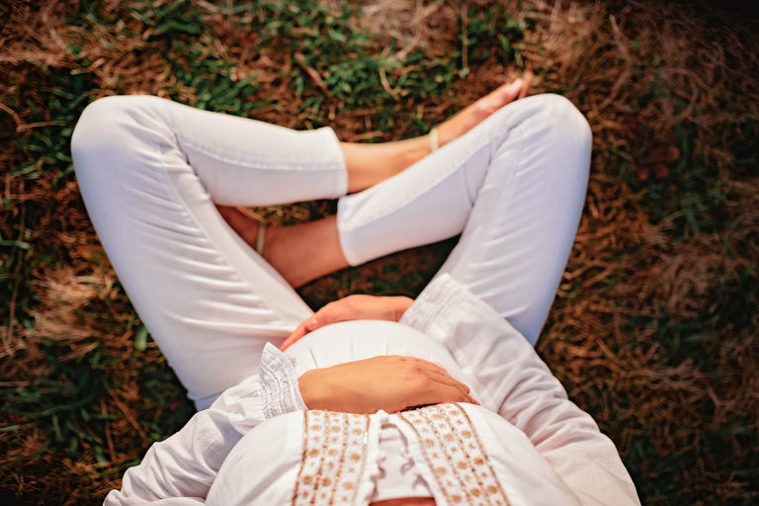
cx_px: 380
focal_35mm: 35
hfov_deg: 54.4
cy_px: 253
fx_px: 738
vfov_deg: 37.9
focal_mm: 35
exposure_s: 1/1250
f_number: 2
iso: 100
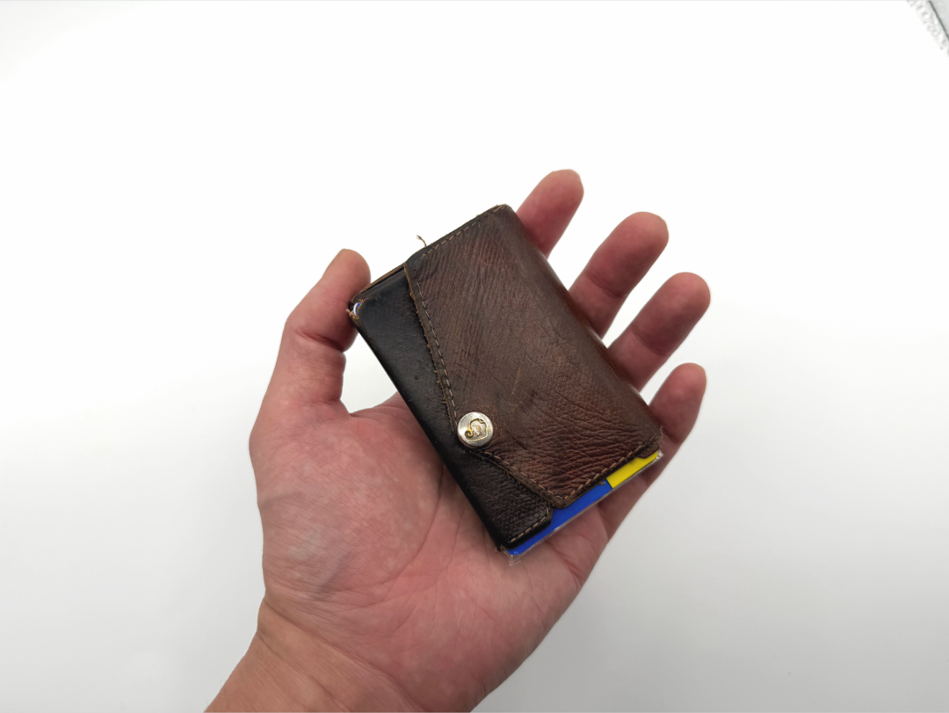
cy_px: 356
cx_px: 474
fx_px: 658
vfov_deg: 56.9
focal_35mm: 24
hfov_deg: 71.6
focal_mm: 6.76
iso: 80
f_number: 1.78
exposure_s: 1/555
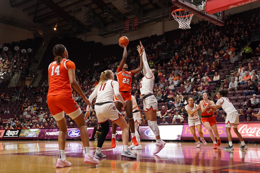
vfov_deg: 28.7
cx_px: 130
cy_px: 86
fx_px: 339
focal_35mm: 47
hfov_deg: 41.9
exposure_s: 1/1000
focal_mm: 47
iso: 4000
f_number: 2.8
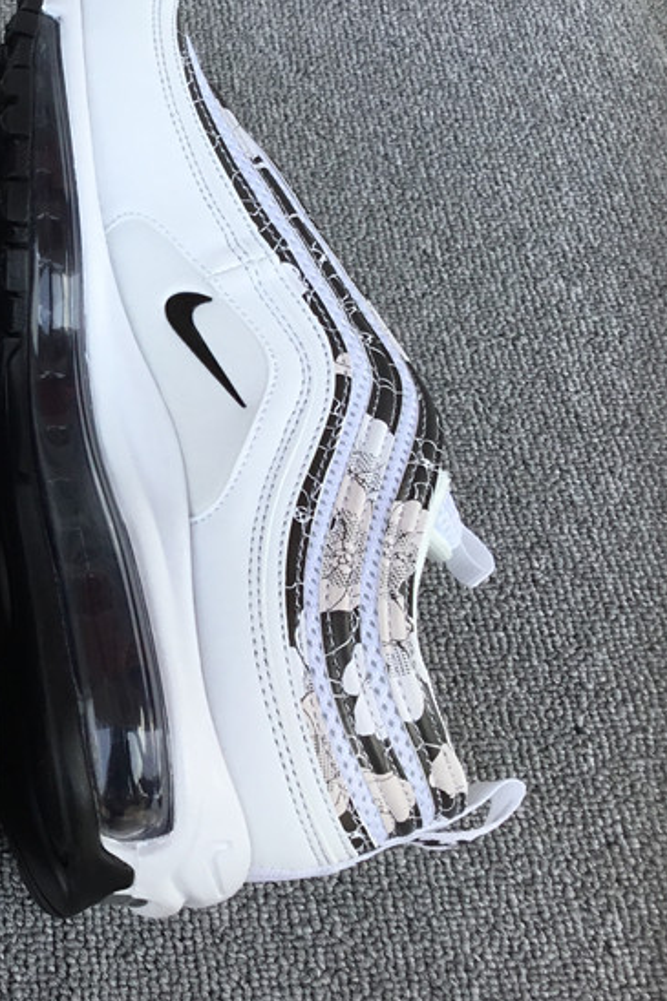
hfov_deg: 23.7
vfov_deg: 37.4
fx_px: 1474
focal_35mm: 53
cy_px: 412
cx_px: -91
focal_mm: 3.3
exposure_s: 1/296
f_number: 2.4
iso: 25
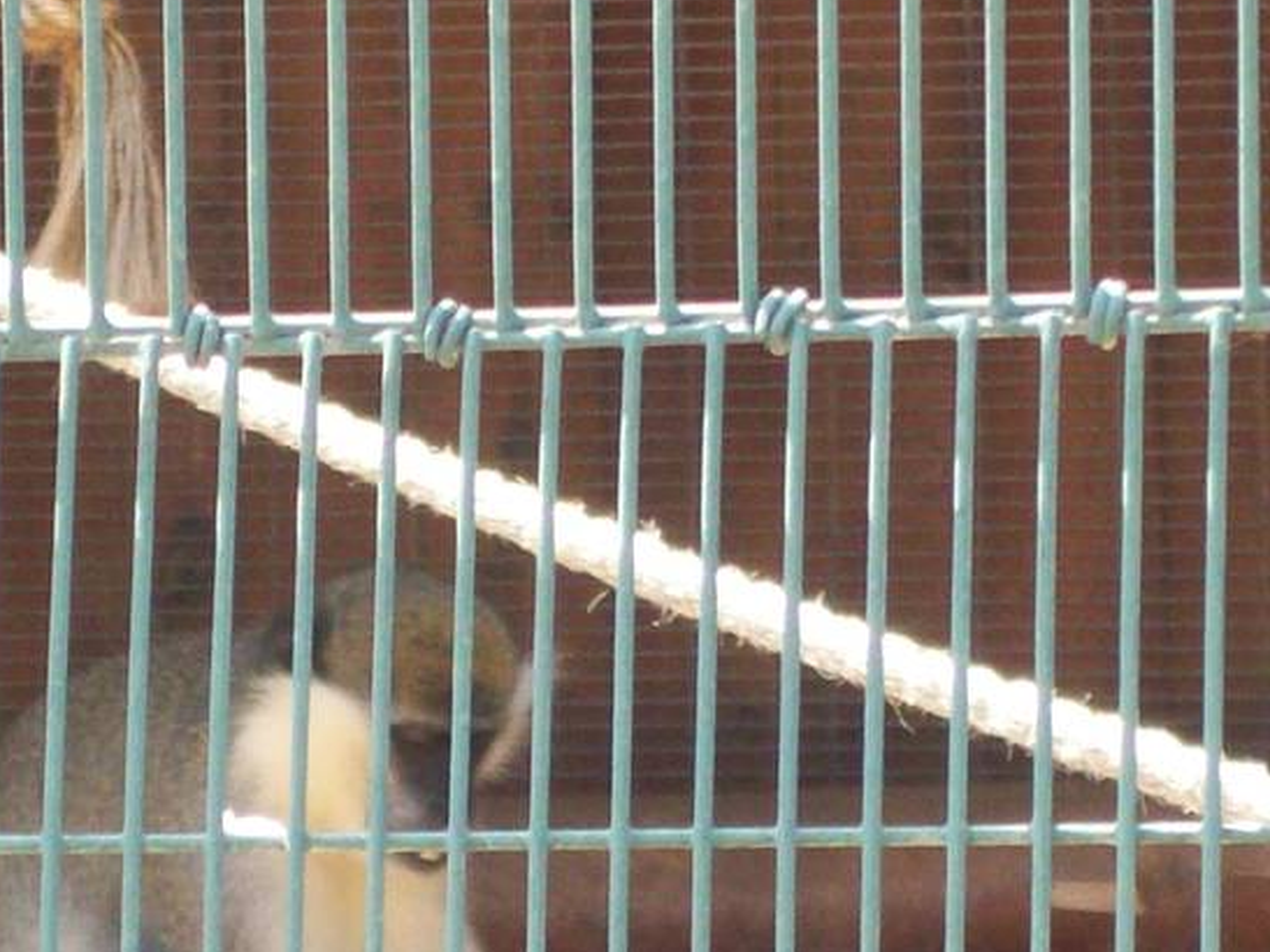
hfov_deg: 6.3
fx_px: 11591
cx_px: 495
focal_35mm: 316
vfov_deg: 4.7
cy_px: 1058
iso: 200
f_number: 4.8
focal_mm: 18
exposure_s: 1/231
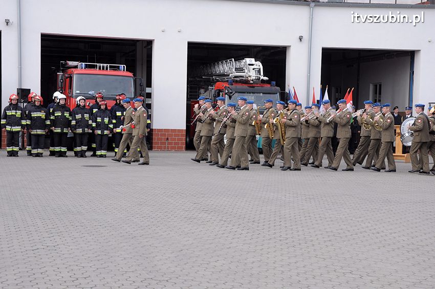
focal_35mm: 75
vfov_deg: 18.1
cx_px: 218
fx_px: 905
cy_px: 144
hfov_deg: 27.0
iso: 500
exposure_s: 1/320
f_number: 9
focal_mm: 50
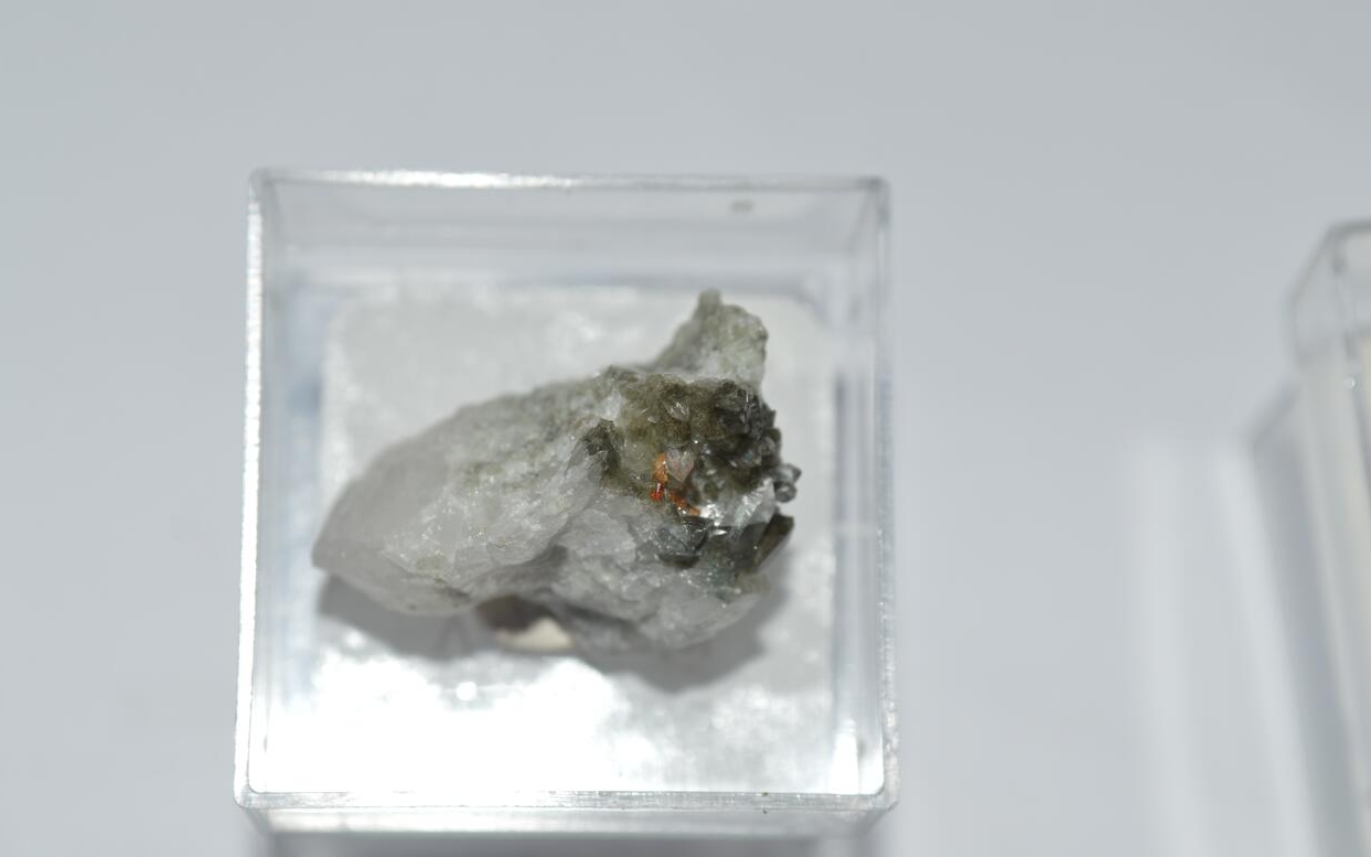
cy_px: 443
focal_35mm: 85
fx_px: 3158
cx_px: 683
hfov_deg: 24.5
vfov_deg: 15.5
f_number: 8
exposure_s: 1/60
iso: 100
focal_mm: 55
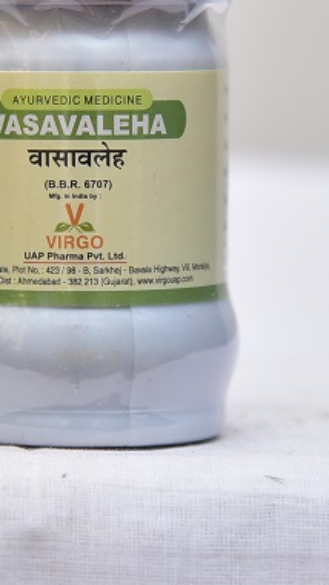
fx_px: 2247
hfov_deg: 8.4
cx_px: 81
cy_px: 197
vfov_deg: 14.8
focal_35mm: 145
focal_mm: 100
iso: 1600
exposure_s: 1/125
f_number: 4.5
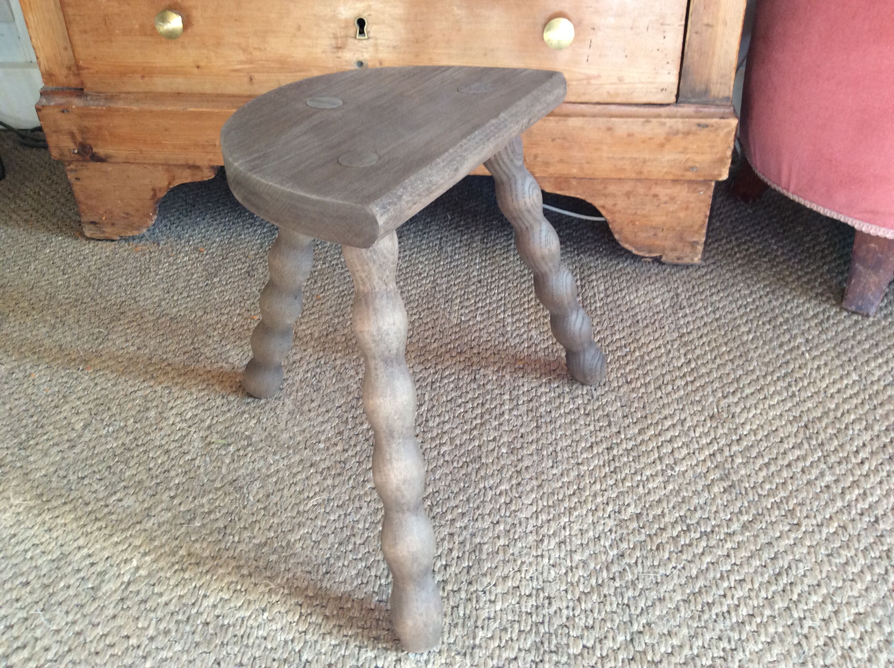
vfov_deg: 44.1
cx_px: 447
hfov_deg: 56.9
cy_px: 334
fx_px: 825
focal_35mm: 32
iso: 64
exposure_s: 1/25
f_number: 2.4
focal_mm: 3.3
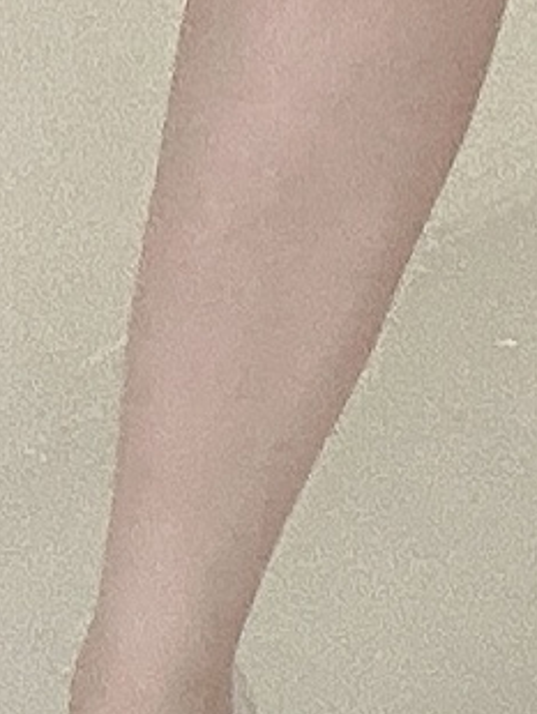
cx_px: 873
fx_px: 3677
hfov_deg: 8.1
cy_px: -1317
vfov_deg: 9.2
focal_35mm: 178
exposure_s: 1/60
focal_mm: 2.69
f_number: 1.9
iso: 160
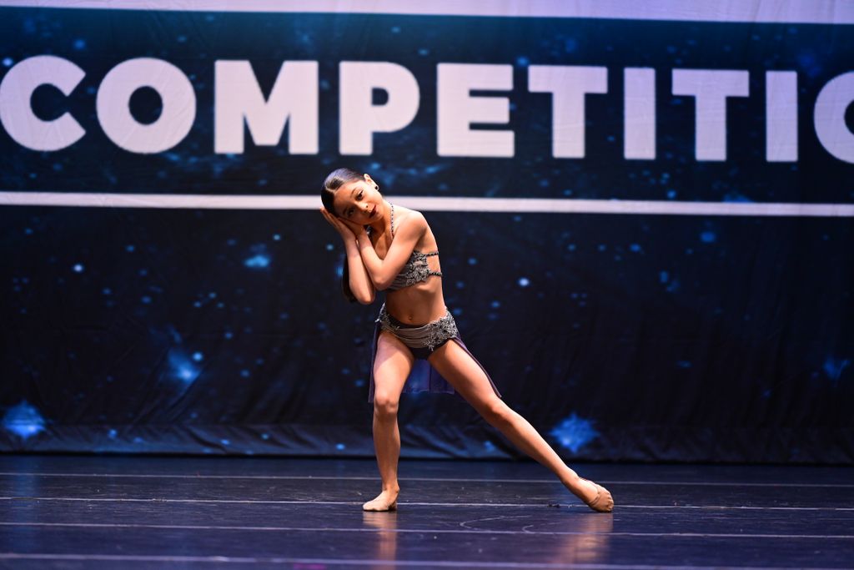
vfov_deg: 6.9
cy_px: 285
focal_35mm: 200
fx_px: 4745
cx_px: 427
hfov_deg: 10.3
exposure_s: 1/800
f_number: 3.2
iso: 1600
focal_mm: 200
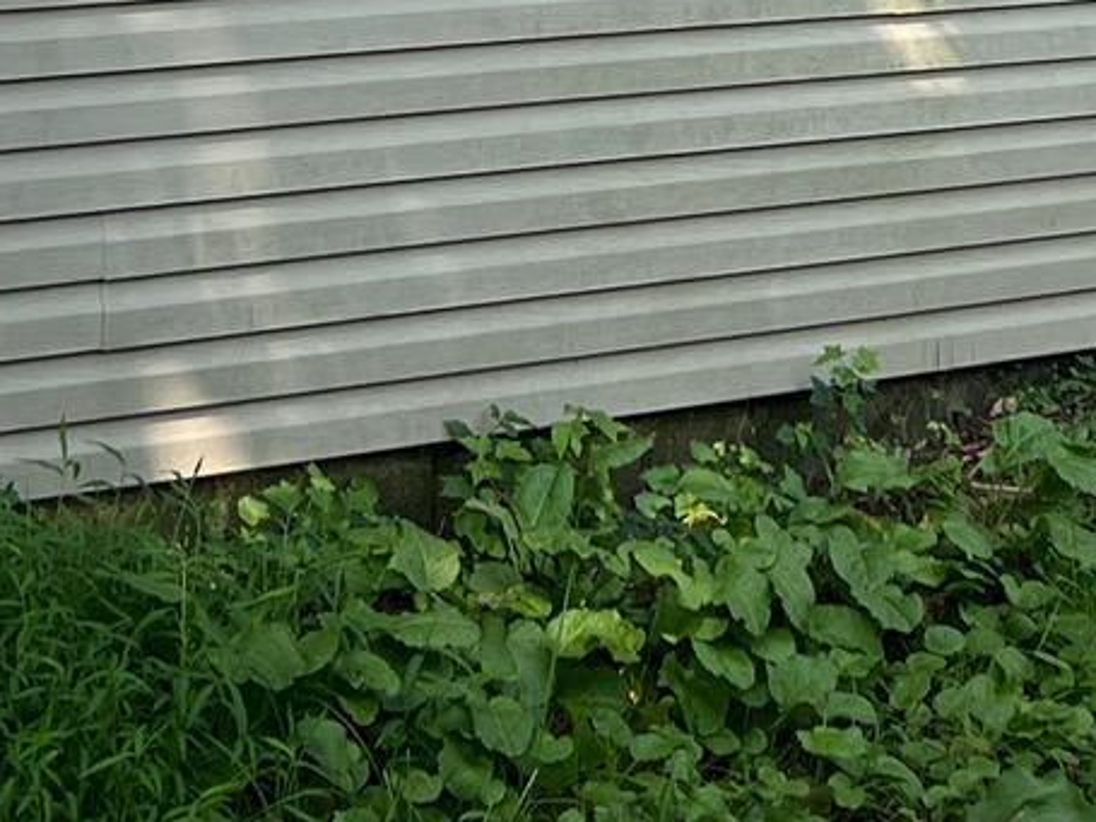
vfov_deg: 11.4
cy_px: -834
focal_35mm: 117
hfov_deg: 16.8
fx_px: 3703
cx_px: 559
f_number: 1.5
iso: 50
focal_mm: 5.7
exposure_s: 1/1058
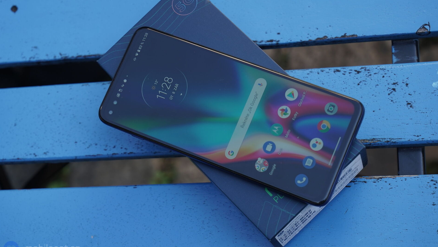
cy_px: 114
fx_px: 813
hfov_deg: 30.1
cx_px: 219
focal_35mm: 70
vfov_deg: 17.2
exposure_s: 1/160
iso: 250
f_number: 6.3
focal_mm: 66
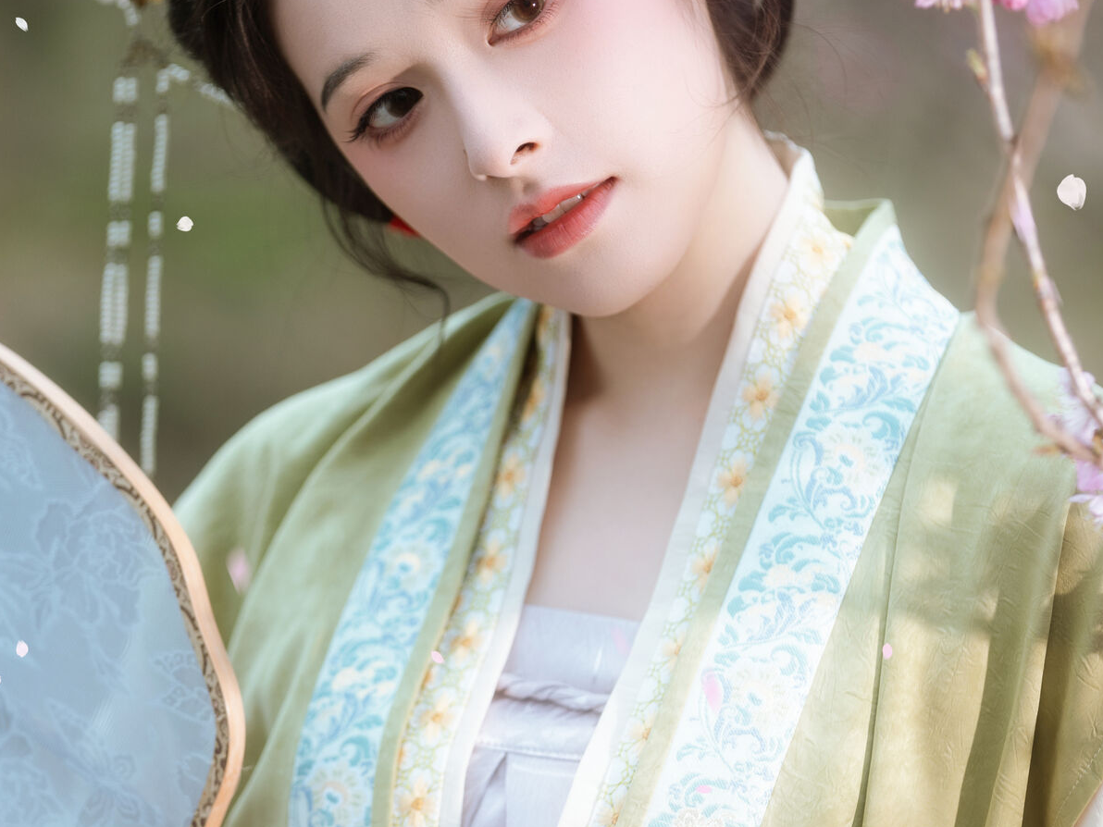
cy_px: 384
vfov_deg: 7.6
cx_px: 552
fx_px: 6245
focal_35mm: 196
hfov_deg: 10.1
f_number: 2.8
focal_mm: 135
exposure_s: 1/400
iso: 125
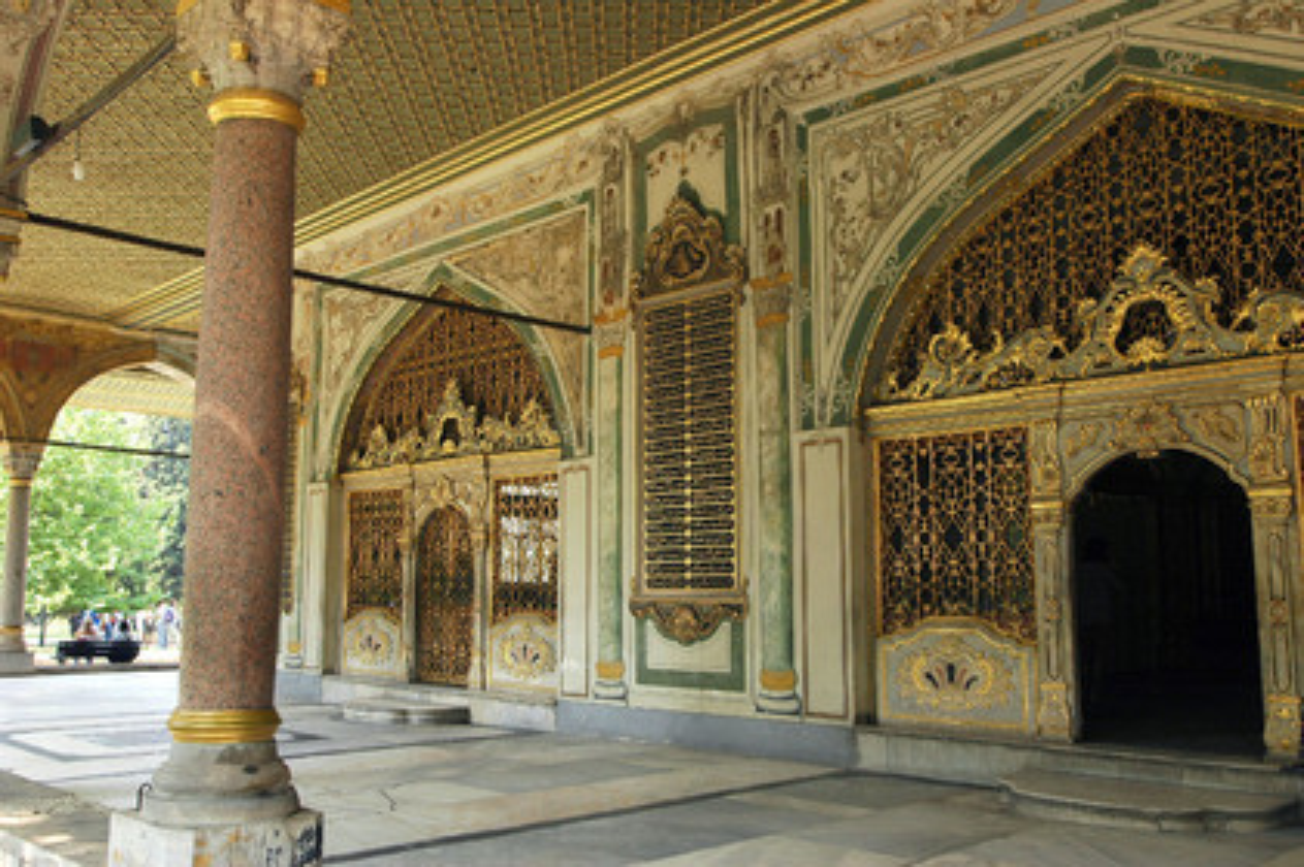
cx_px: 652
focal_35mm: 33
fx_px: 1194
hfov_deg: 57.3
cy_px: 434
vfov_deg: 39.9
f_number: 5.6
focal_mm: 22
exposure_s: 1/80
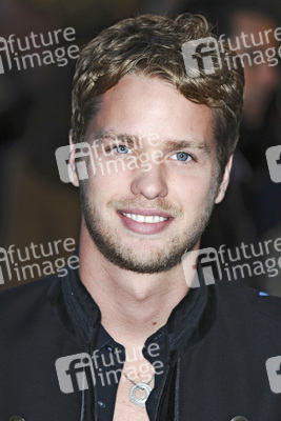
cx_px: 140
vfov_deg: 9.5
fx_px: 2544
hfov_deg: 6.3
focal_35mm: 218
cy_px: 210
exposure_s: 1/200
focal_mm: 145
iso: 320
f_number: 4.5
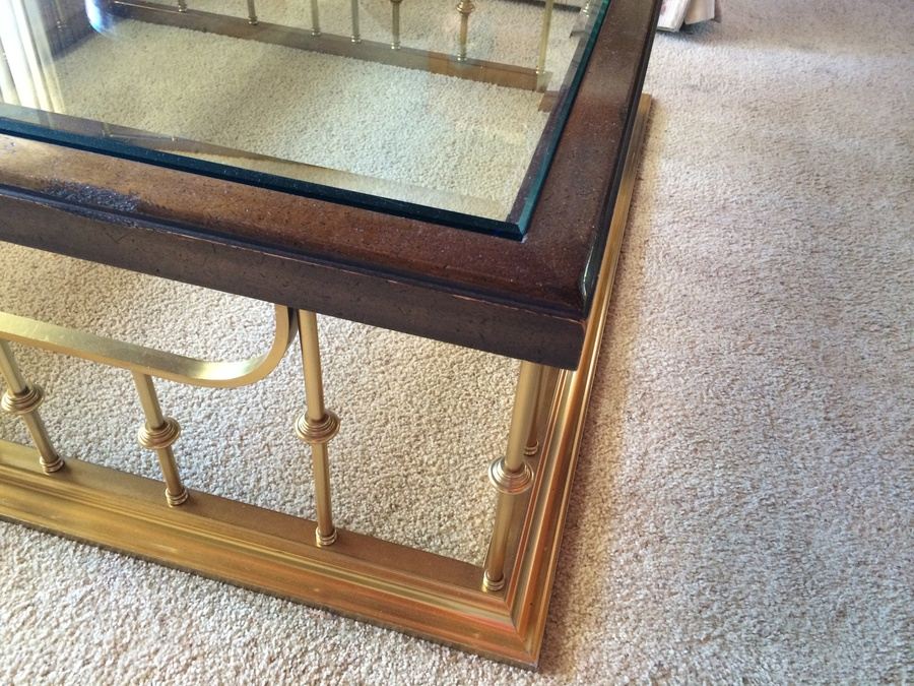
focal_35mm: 30
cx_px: 457
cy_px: 343
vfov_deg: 46.8
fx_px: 792
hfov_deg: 60.0
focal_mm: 4.12
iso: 200
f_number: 2.2
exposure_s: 1/30
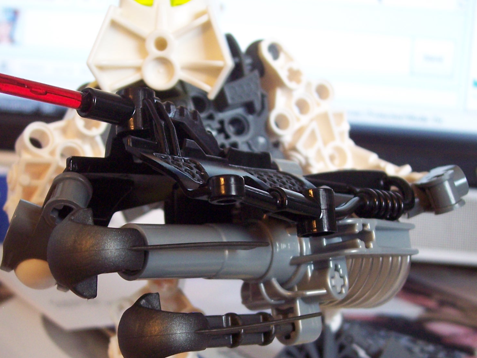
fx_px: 841
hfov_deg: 31.6
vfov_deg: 24.0
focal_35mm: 61
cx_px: 209
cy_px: 192
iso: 200
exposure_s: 1/15
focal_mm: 8
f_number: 3.4
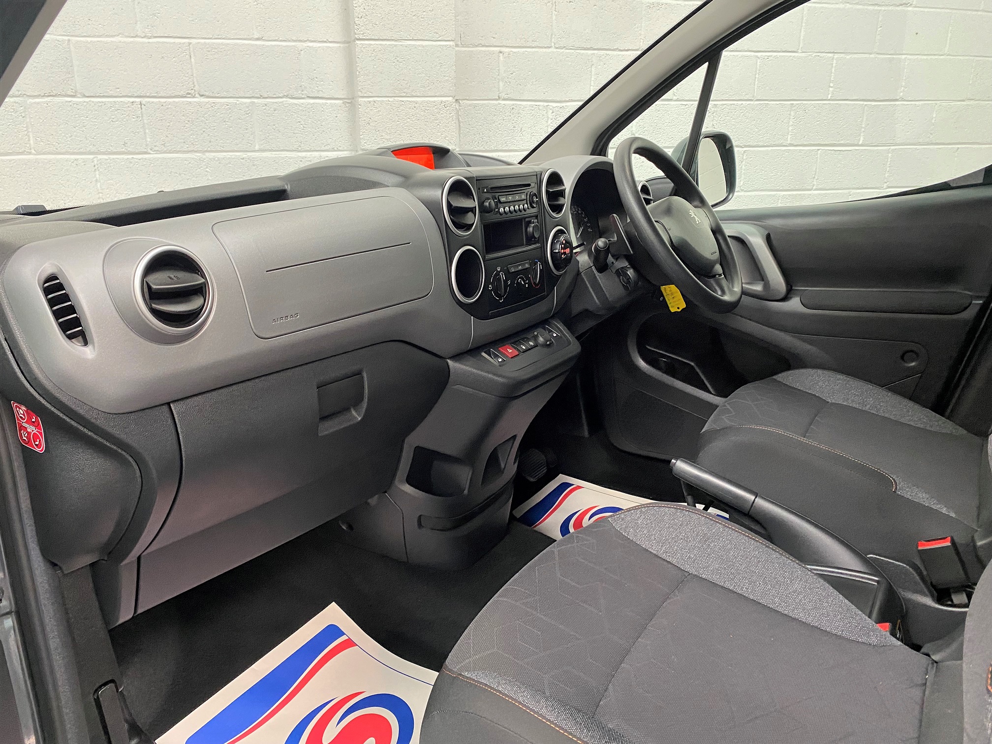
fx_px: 745
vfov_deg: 53.1
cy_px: 372
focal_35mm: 26
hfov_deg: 67.3
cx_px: 496
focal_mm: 4.25
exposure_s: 1/50
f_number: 1.8
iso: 250
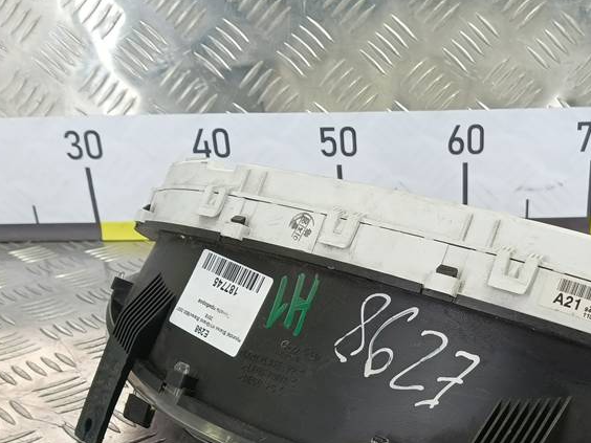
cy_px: 379
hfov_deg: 38.1
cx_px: 425
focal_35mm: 49
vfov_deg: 28.8
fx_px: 837
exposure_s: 1/50
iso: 107
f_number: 1.6
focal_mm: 4.11
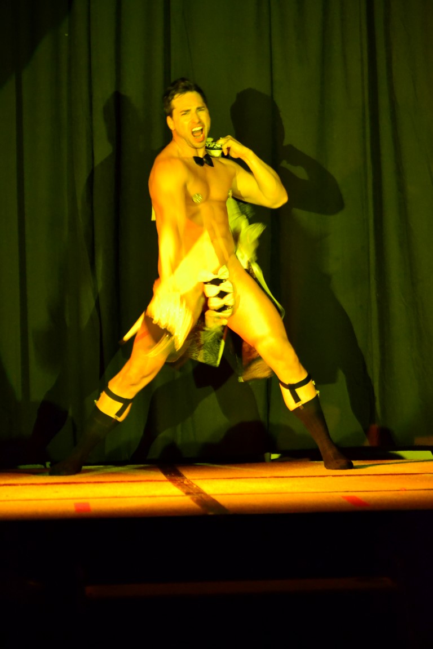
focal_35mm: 150
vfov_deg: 13.7
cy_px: 324
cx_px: 216
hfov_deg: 9.1
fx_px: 2706
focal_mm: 100
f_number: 4.5
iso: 3200
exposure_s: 1/20
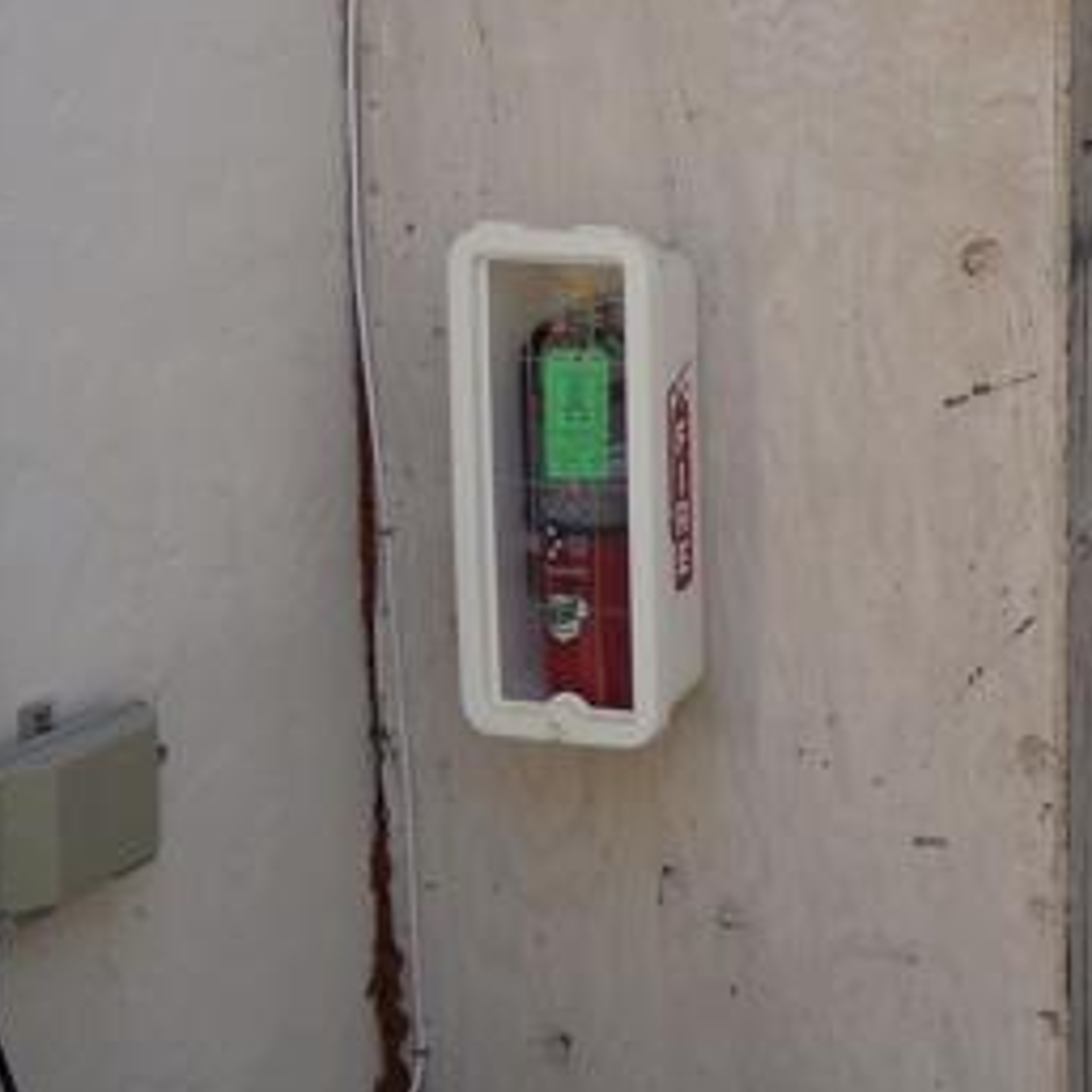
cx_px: 1343
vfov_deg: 22.1
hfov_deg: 20.8
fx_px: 2748
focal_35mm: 77
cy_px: 157
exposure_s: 1/320
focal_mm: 6.2
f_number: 3.5
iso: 80
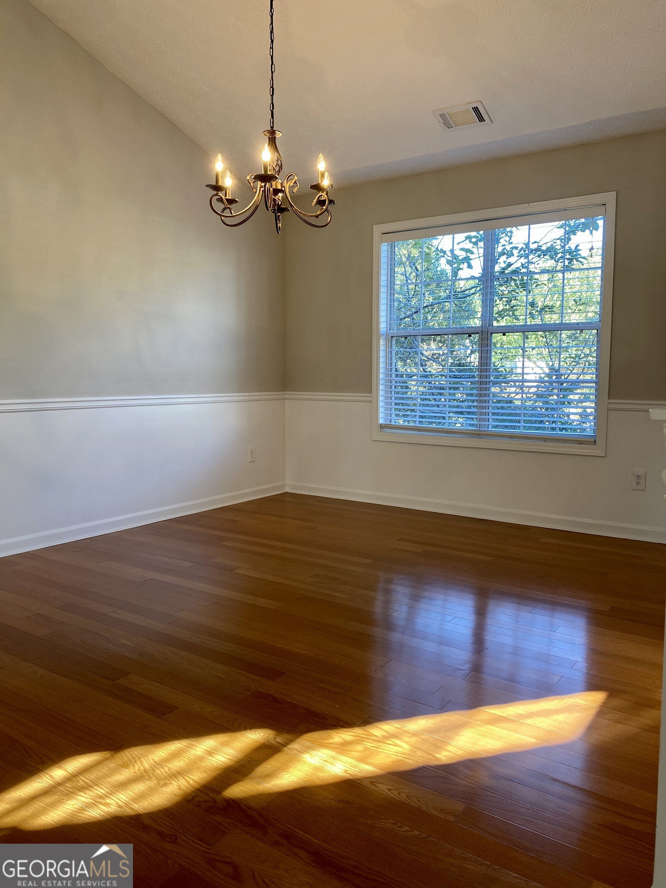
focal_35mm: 26
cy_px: 444
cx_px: 333
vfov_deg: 67.3
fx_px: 667
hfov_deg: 53.1
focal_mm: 4.25
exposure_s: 1/120
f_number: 1.8
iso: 80
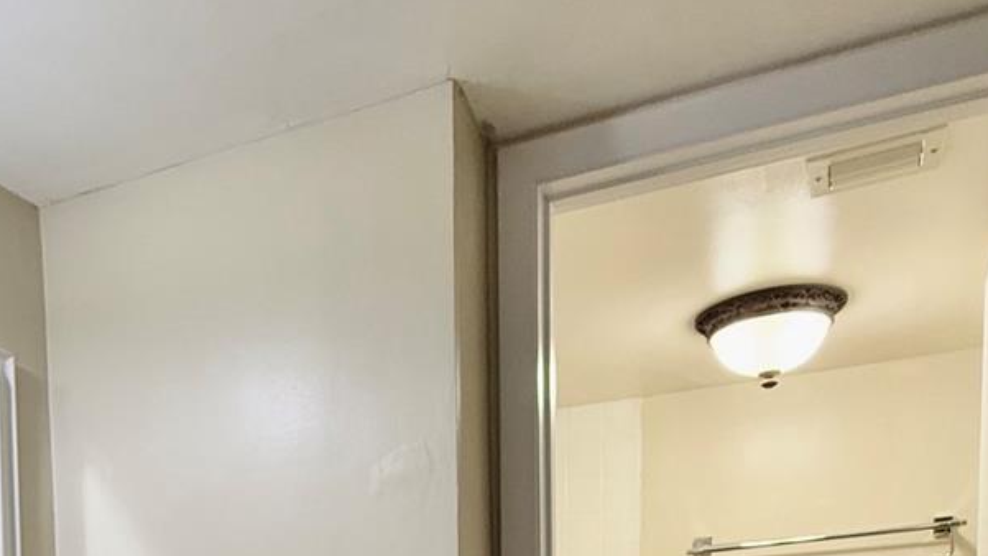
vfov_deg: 24.9
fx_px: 1022
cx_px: 298
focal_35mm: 39
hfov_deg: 50.3
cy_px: 785
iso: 250
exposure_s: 1/60
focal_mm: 2.22
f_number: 2.2
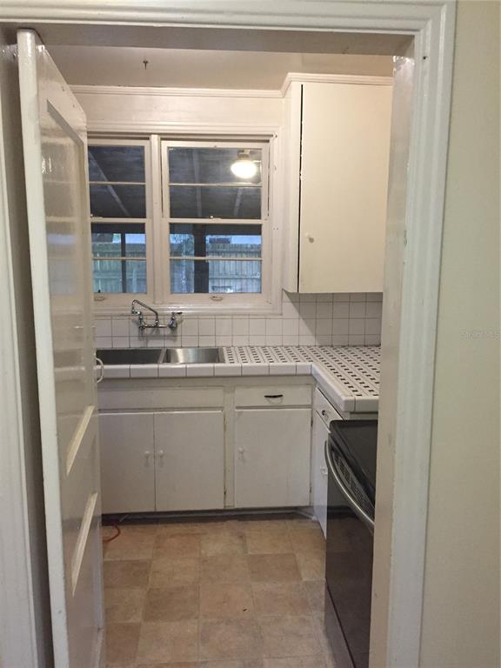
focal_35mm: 29
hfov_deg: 48.2
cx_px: 250
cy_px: 334
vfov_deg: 61.7
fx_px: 560
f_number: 2.2
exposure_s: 1/30
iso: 200
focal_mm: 4.15
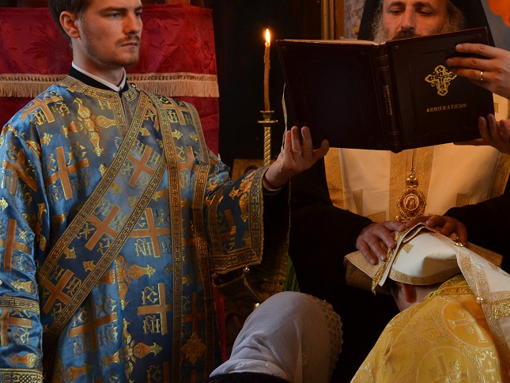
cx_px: 388
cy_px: 149
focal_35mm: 107
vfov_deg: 13.8
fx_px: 1577
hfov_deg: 18.2
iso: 640
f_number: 5.6
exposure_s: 1/20
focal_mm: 40
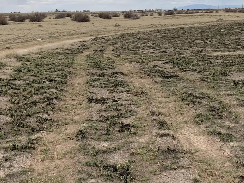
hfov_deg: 32.7
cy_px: 84
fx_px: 416
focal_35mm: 59
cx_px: 132
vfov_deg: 24.8
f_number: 1.8
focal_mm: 4.25
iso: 25
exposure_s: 1/2755
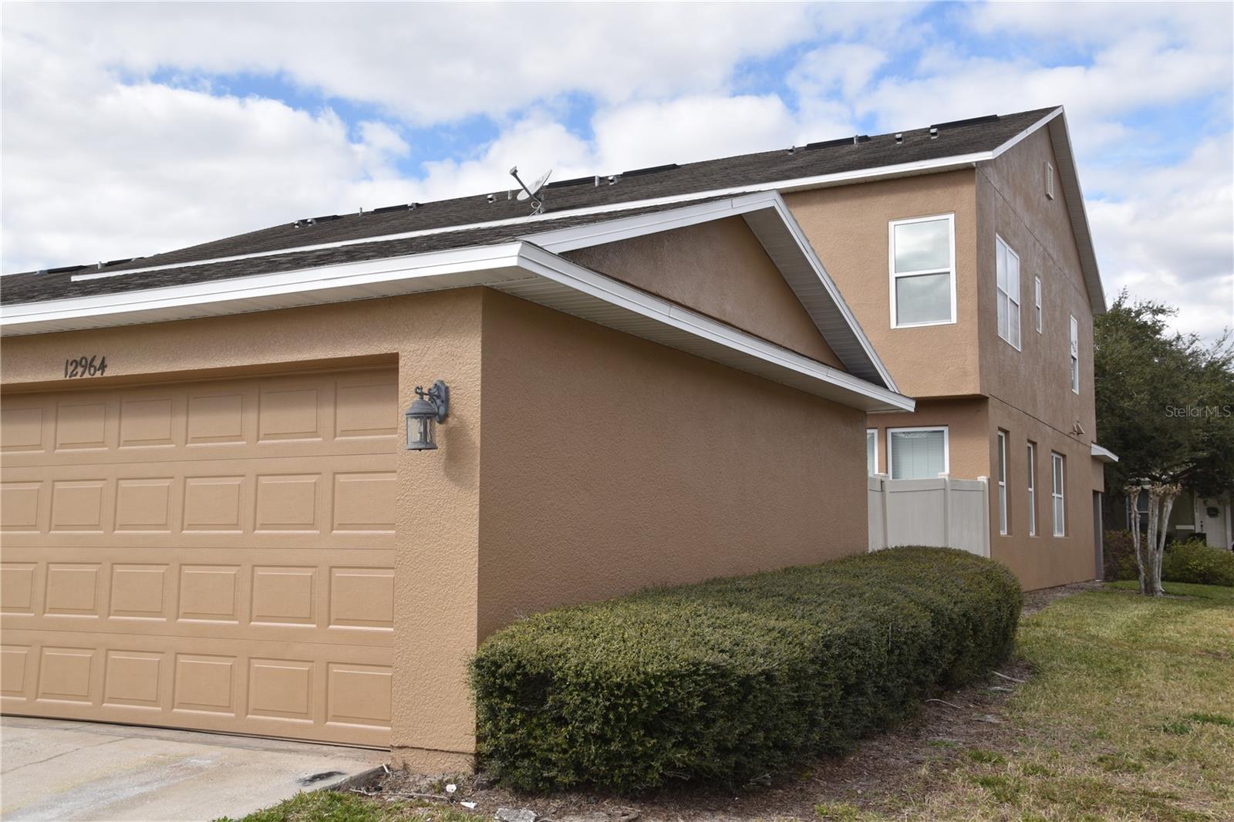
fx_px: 1131
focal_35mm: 33
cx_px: 617
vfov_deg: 40.0
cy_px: 411
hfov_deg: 57.2
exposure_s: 1/200
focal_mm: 22
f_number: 8
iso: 100
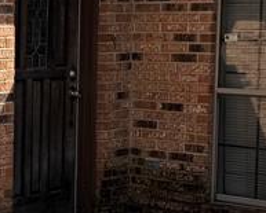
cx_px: -127
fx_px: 978
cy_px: 103
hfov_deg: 14.5
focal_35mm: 124
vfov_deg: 12.5
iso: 80
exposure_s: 1/2053
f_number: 1.78
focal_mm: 6.76
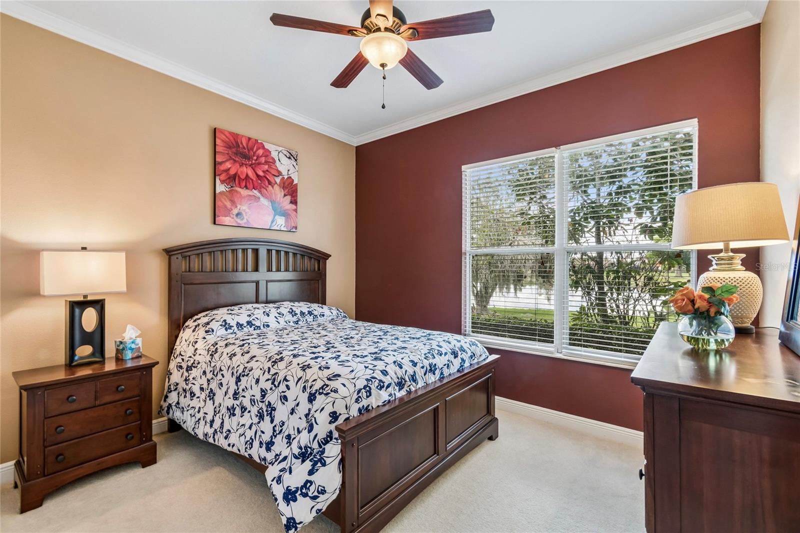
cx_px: 400
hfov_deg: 100.4
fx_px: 333
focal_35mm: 15
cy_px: 266
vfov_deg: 77.3
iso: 100
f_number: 7.1
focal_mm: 10
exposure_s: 1/8
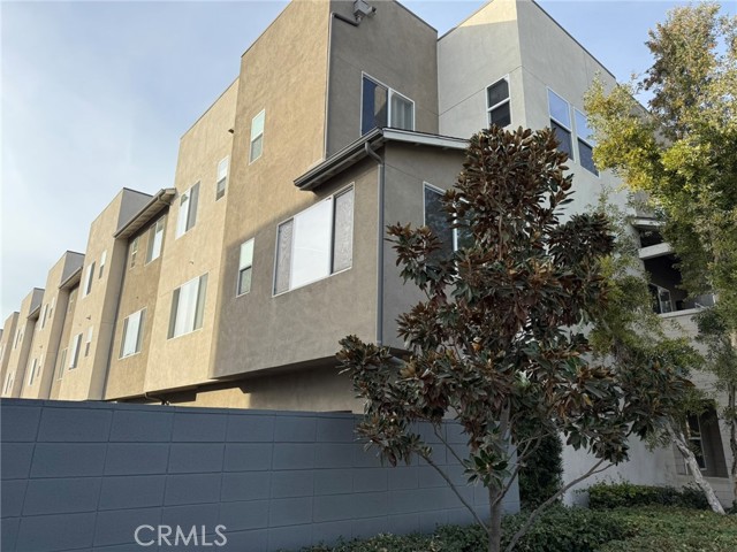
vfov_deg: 56.8
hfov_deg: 71.6
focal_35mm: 24
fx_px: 511
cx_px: 368
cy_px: 276
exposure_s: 1/2299
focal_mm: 6.76
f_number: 1.78
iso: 80
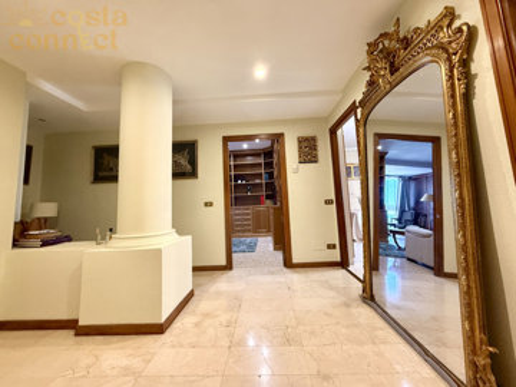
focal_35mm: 14
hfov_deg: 102.1
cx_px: 258
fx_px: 209
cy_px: 194
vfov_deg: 85.7
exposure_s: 1/50
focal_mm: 2.22
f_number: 2.2
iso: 400
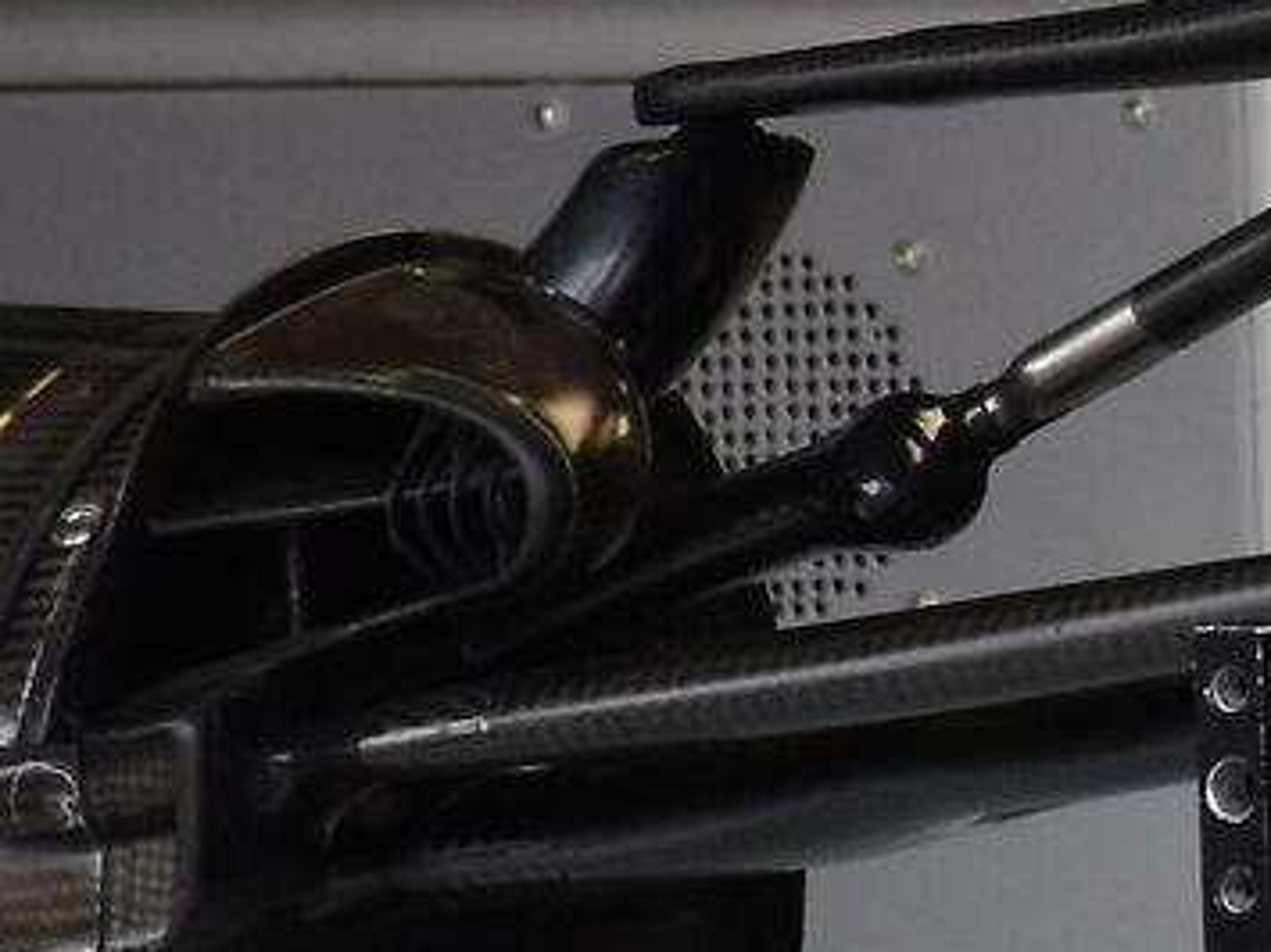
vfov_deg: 1.1
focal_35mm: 1366
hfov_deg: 1.4
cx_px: 3380
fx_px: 50139
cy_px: -444
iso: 400
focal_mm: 140
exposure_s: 1/125
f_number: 5.6
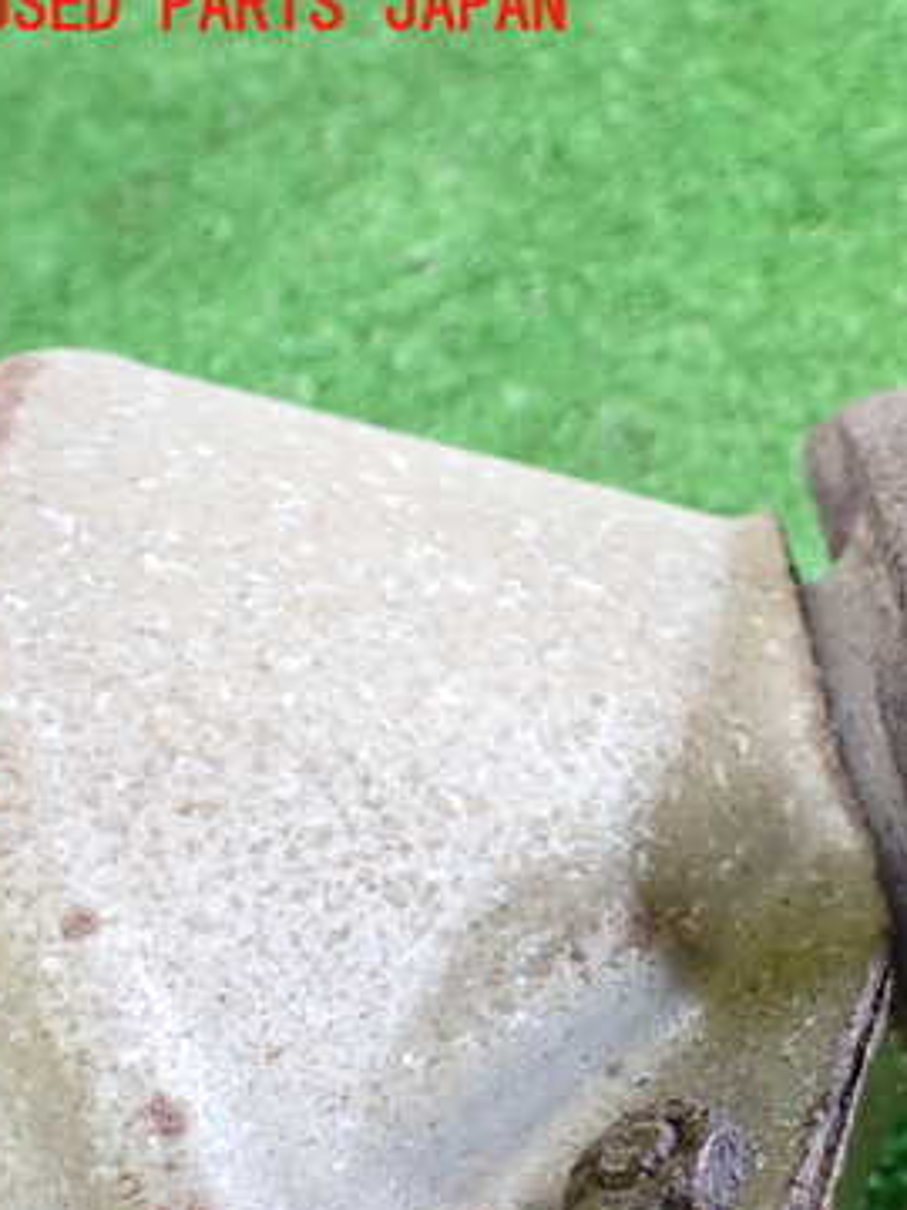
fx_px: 1747
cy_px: 723
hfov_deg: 27.0
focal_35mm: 50
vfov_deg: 38.0
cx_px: 964
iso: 800
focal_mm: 5.4
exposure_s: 1/80
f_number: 2.3
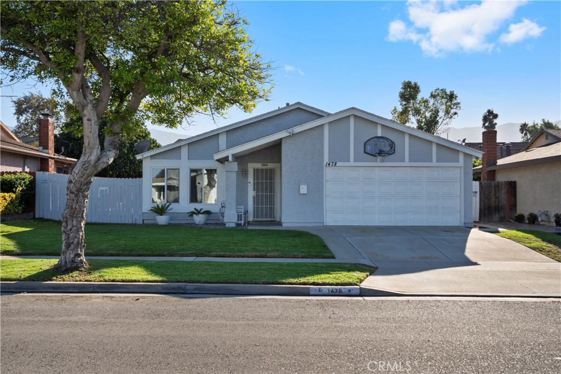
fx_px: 545
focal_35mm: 35
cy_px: 187
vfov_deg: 37.9
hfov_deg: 54.4
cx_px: 280
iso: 40
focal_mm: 35
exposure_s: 1/13
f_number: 22
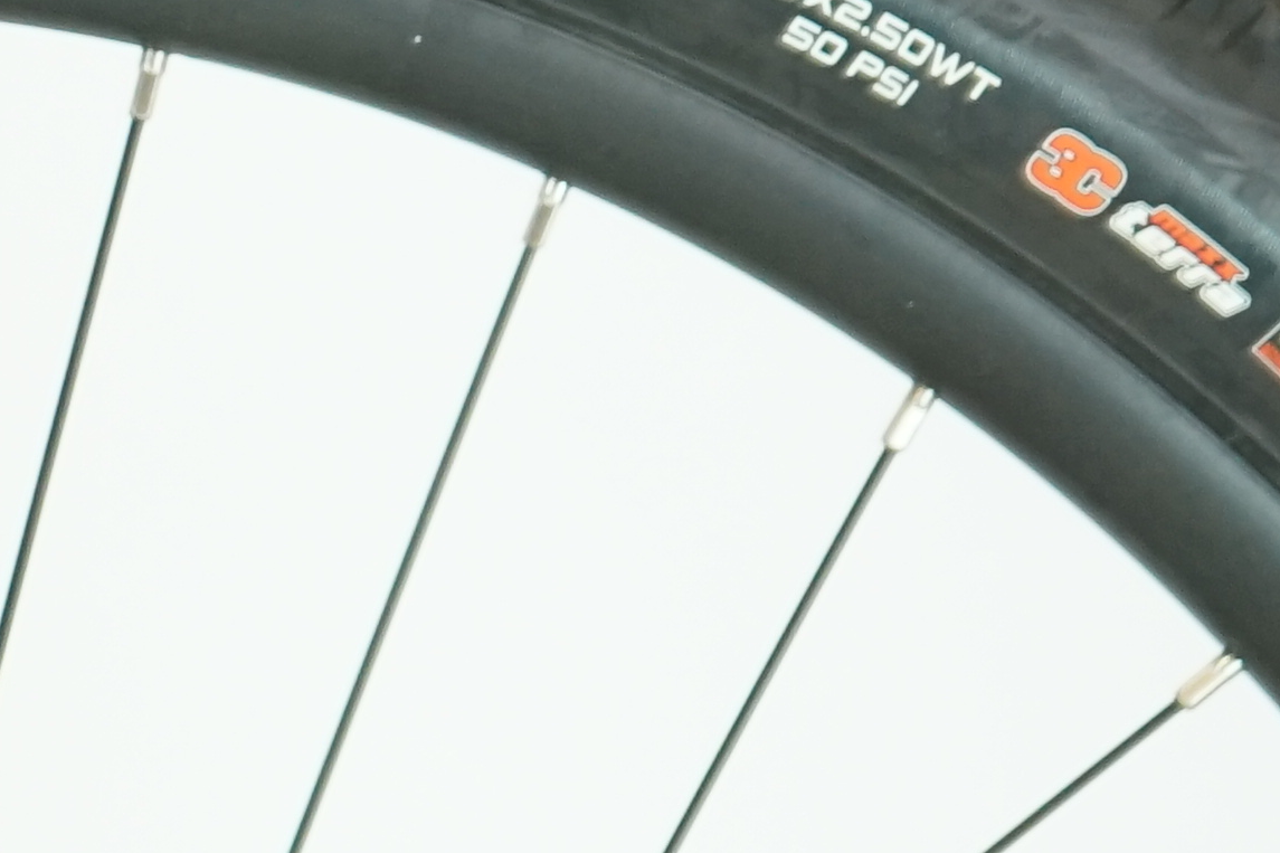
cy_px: 383
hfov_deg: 8.2
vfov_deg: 5.7
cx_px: -1210
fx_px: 8567
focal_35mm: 241
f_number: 5
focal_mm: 46
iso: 1600
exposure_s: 1/200
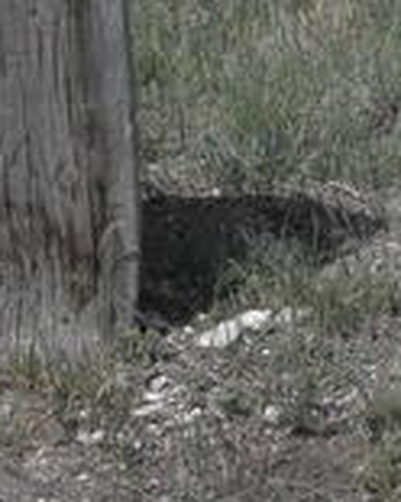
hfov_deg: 7.8
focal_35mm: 197
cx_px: 530
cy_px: 52
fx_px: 2923
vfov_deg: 9.8
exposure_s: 1/500
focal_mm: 8.87
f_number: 5.6
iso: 64
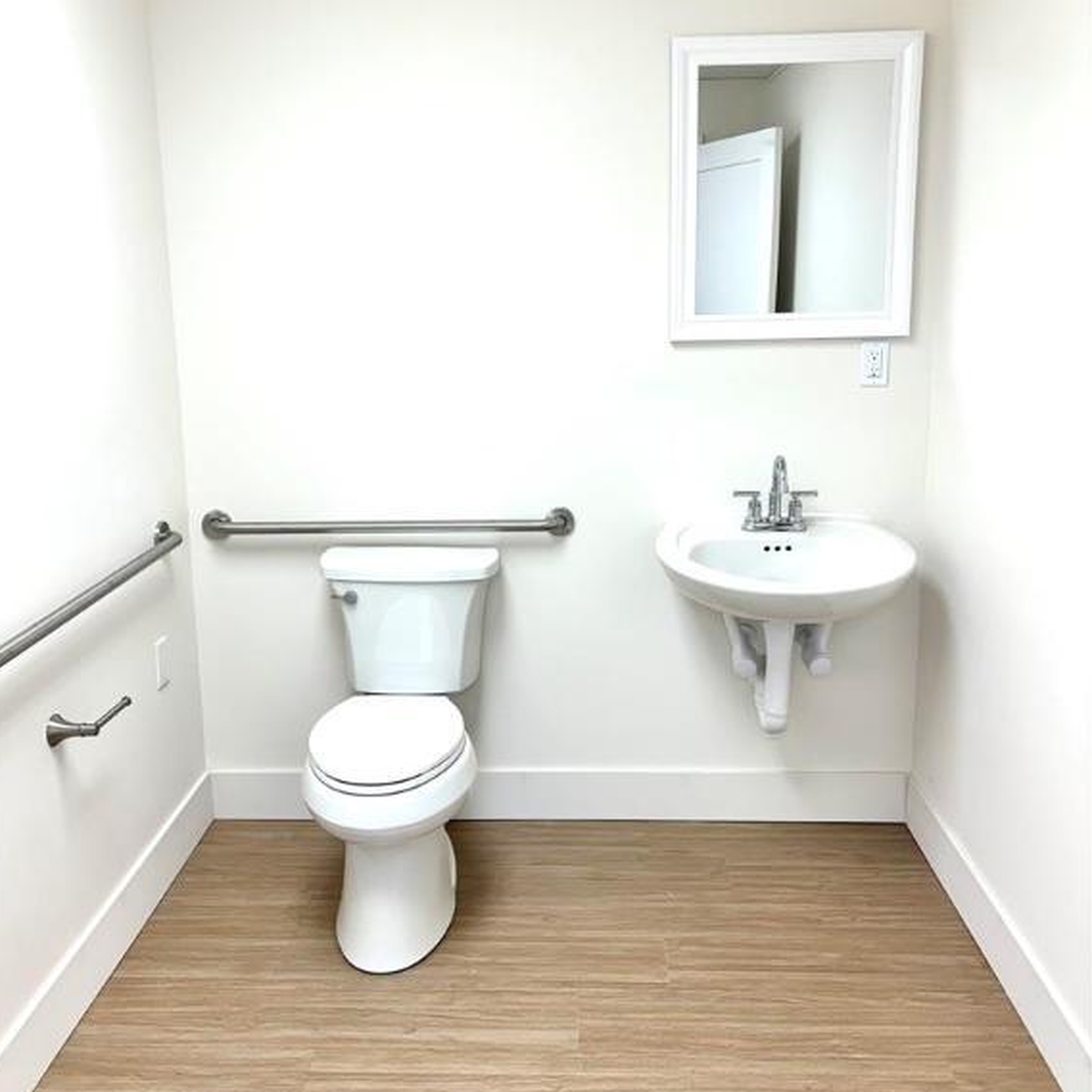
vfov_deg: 52.4
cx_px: 541
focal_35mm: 31
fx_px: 1106
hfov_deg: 52.5
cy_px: 476
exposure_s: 1/120
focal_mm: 5.96
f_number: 1.6
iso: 40
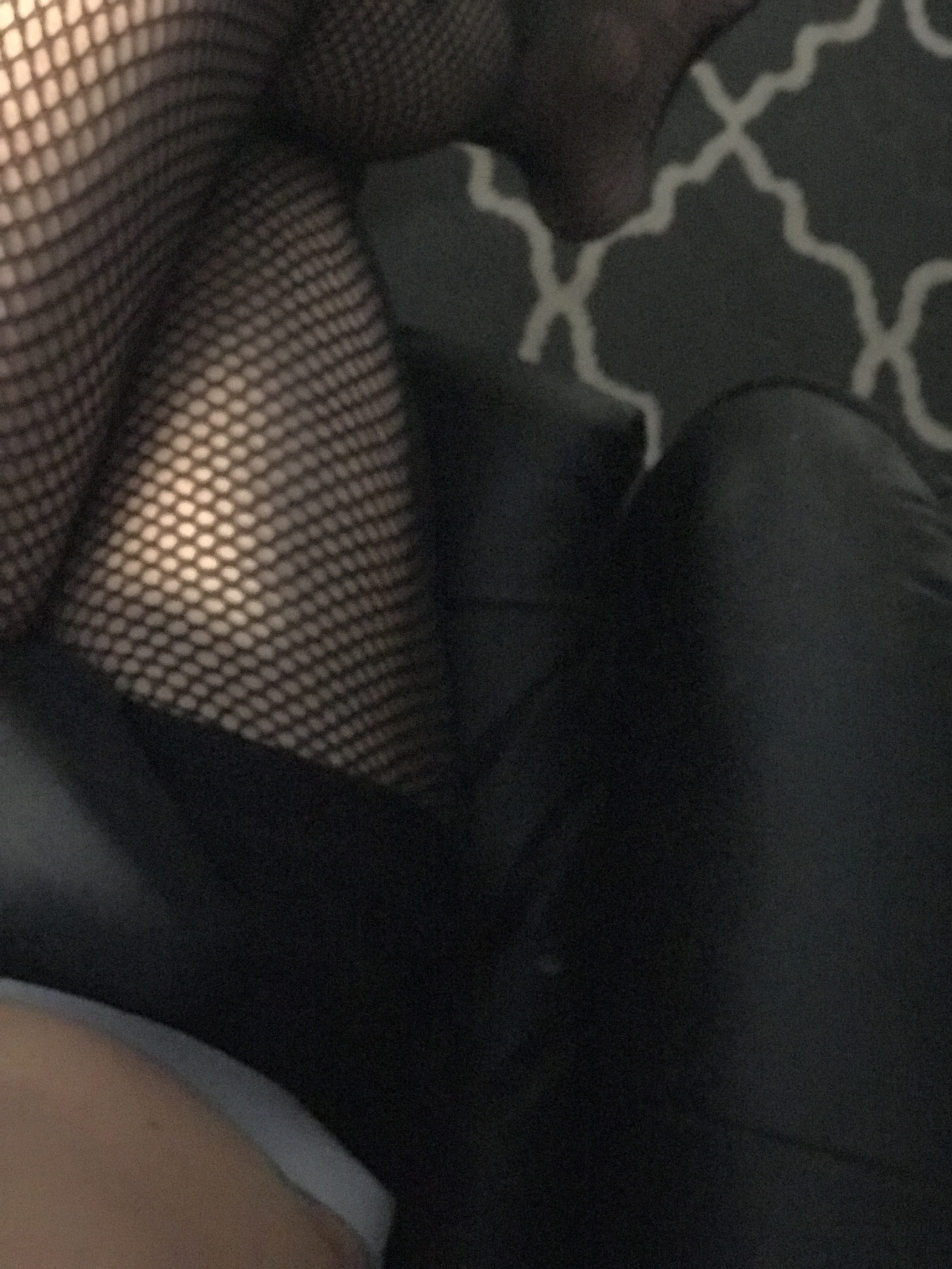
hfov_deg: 25.7
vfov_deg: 33.8
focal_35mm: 57
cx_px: 476
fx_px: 2090
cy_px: 634
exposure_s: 1/50
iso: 1250
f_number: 2.8
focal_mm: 6.6
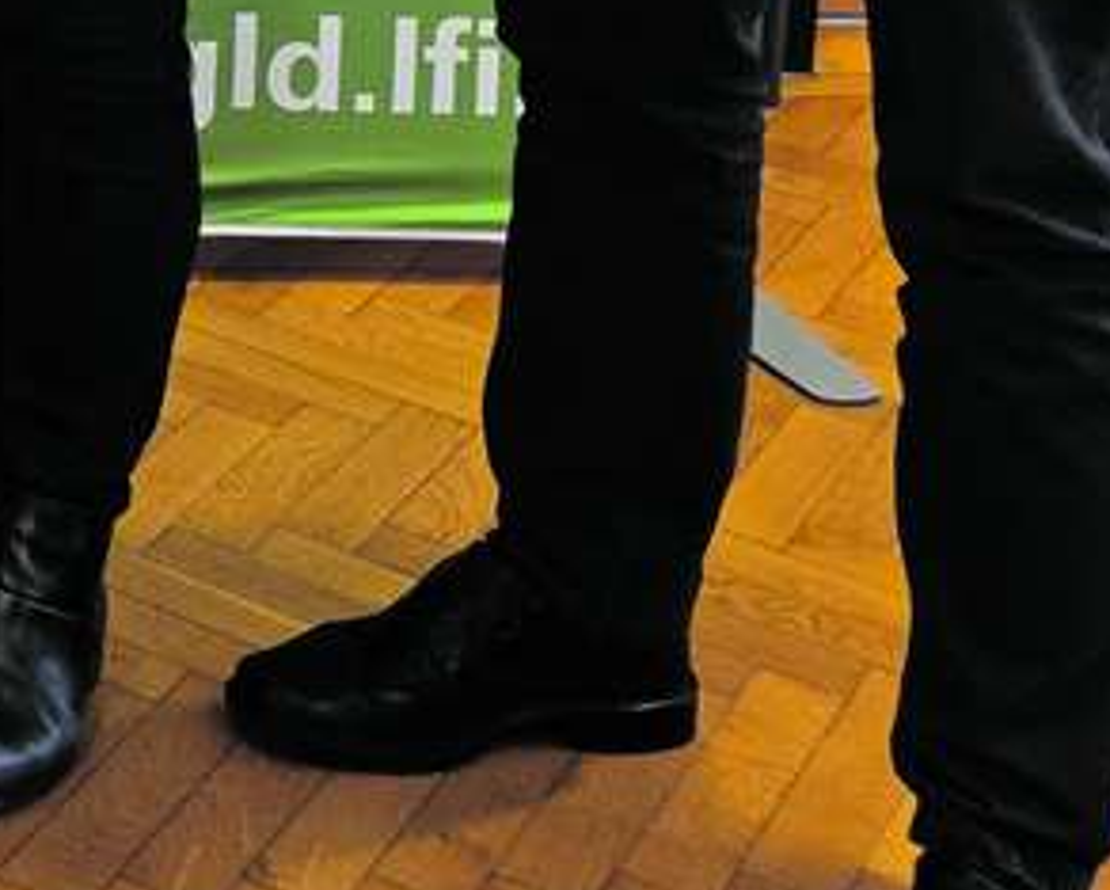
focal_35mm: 102
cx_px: -1030
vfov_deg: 13.2
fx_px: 3353
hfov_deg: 15.5
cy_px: -833
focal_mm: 6.3
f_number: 1.7
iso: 500
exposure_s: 1/100
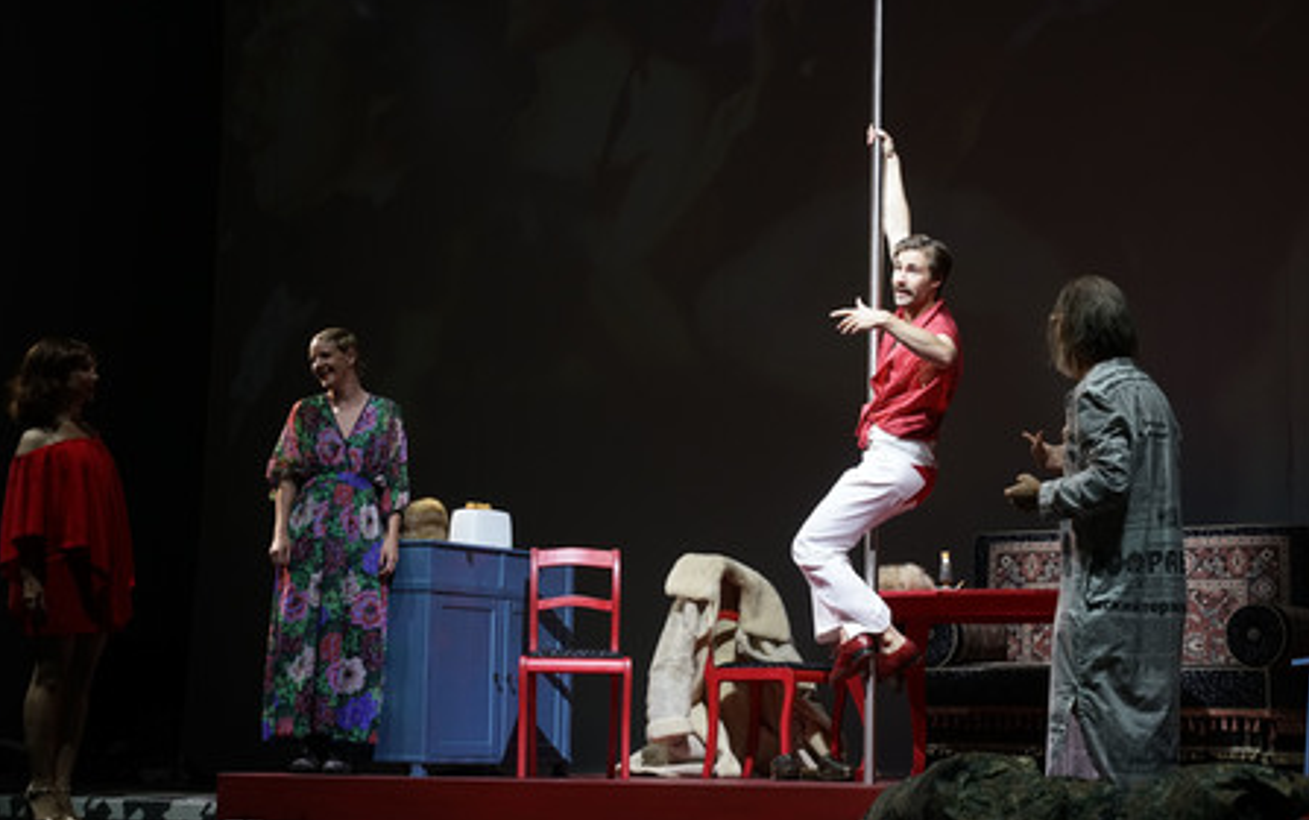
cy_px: 392
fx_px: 2749
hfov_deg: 26.8
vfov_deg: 17.0
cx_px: 657
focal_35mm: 77
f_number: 6.3
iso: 1600
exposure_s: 1/320
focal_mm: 75
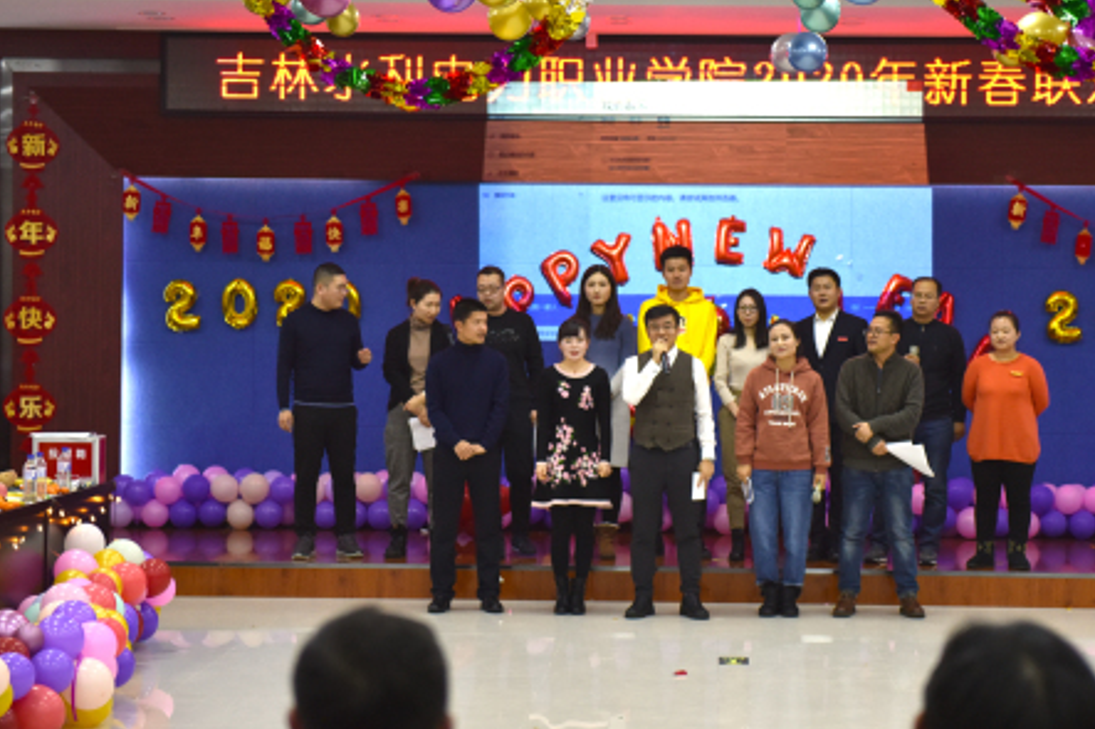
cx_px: 638
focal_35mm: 84
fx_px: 2554
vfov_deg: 16.2
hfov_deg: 24.2
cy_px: 341
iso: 2000
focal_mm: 62
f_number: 2.8
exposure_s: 1/250
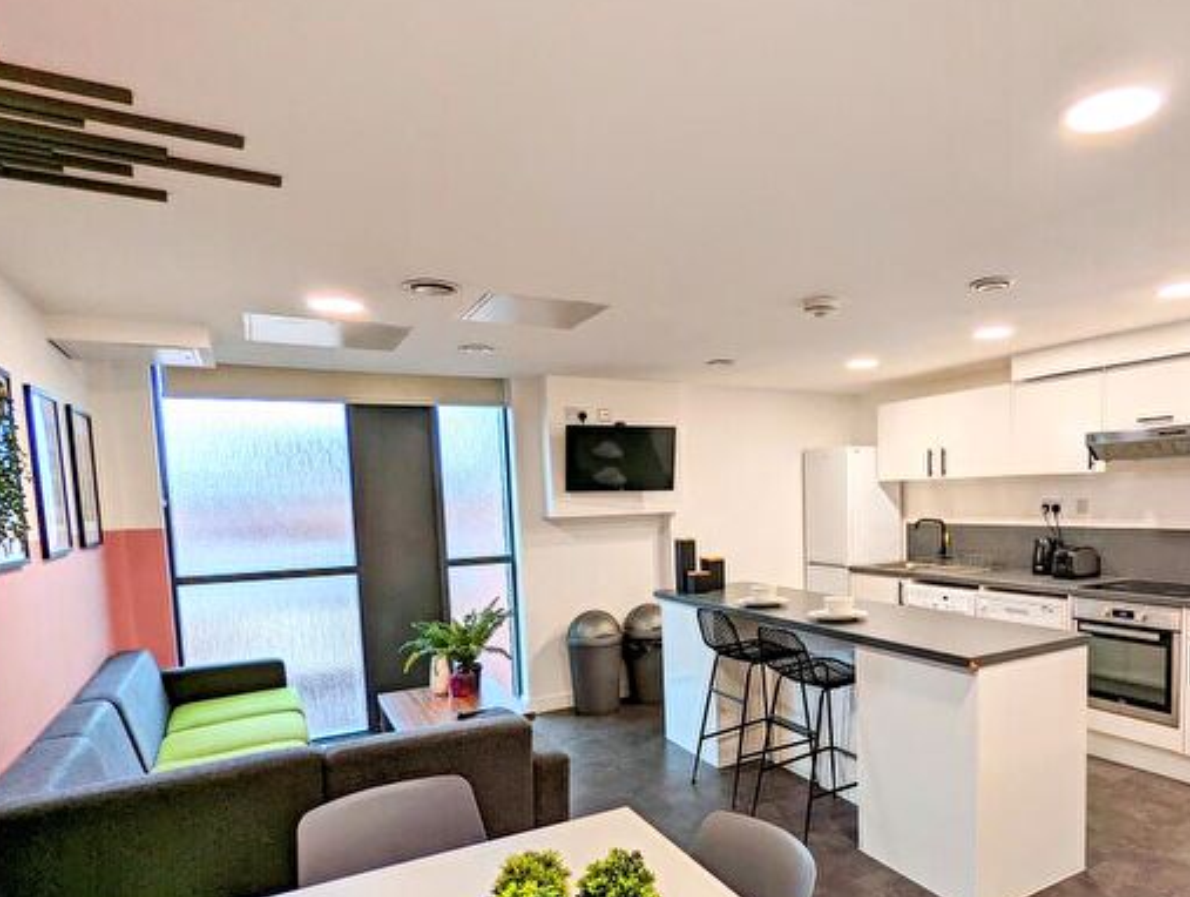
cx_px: 750
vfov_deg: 60.4
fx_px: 758
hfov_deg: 74.9
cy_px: 562
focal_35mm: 22
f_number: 2.2
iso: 61
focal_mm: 2.35
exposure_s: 1/50
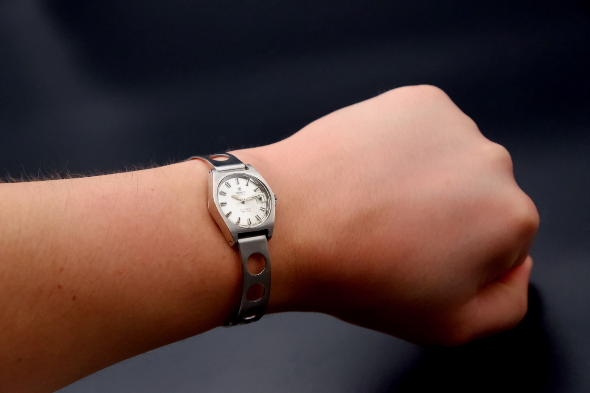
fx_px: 983
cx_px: 295
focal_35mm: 60
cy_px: 196
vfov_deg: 22.6
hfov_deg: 33.4
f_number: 6.4
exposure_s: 1/4000
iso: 6400
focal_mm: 40.7
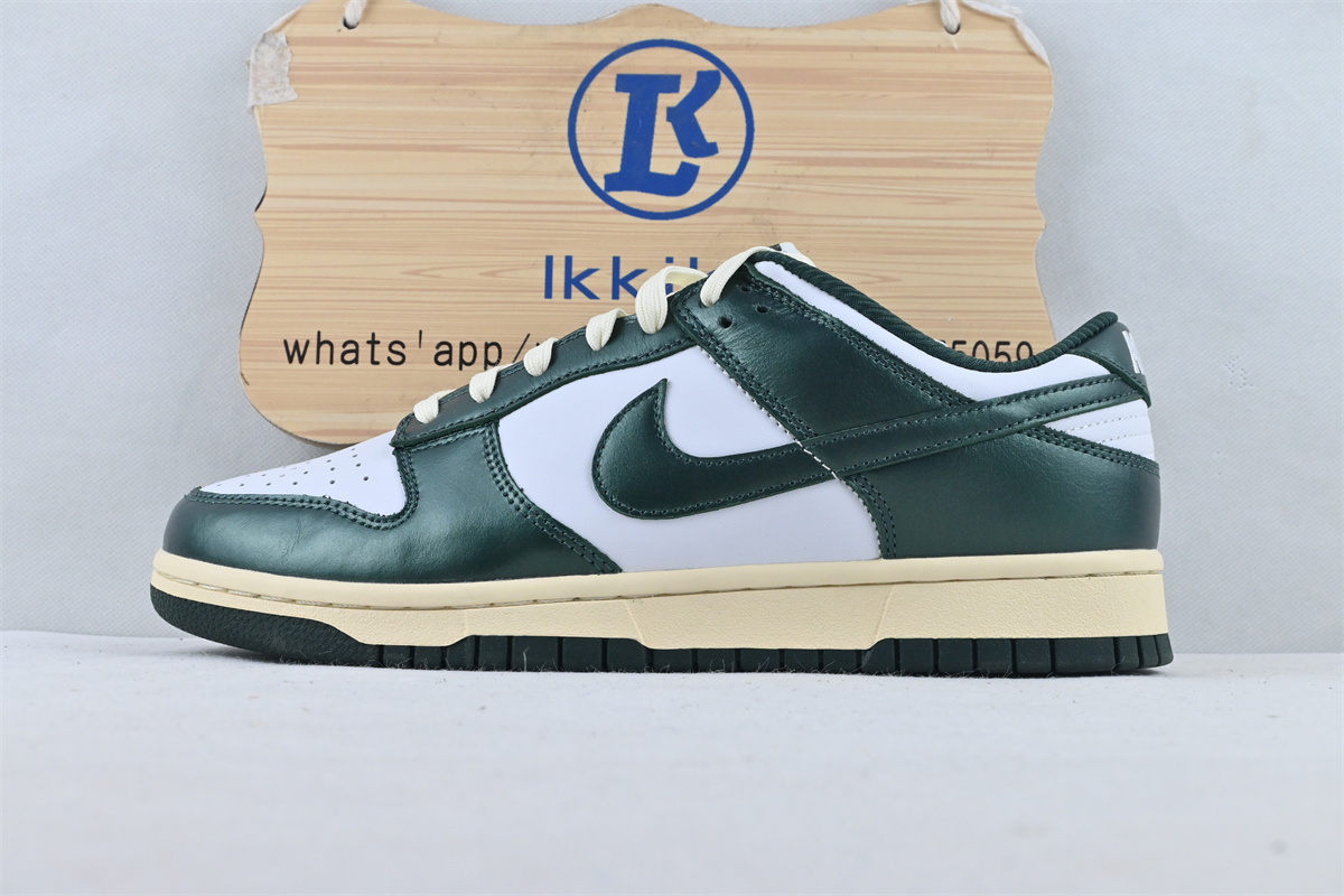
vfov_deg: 28.5
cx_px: 672
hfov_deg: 41.7
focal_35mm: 47
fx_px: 1764
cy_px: 448
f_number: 10
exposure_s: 1/160
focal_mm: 31.5
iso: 1000
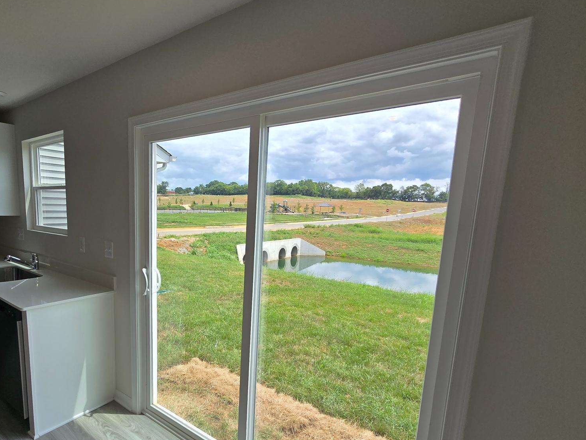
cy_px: 267
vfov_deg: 70.7
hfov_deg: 85.3
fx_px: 305
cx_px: 205
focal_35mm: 18
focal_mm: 2.2
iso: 50
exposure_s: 1/848
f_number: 2.2
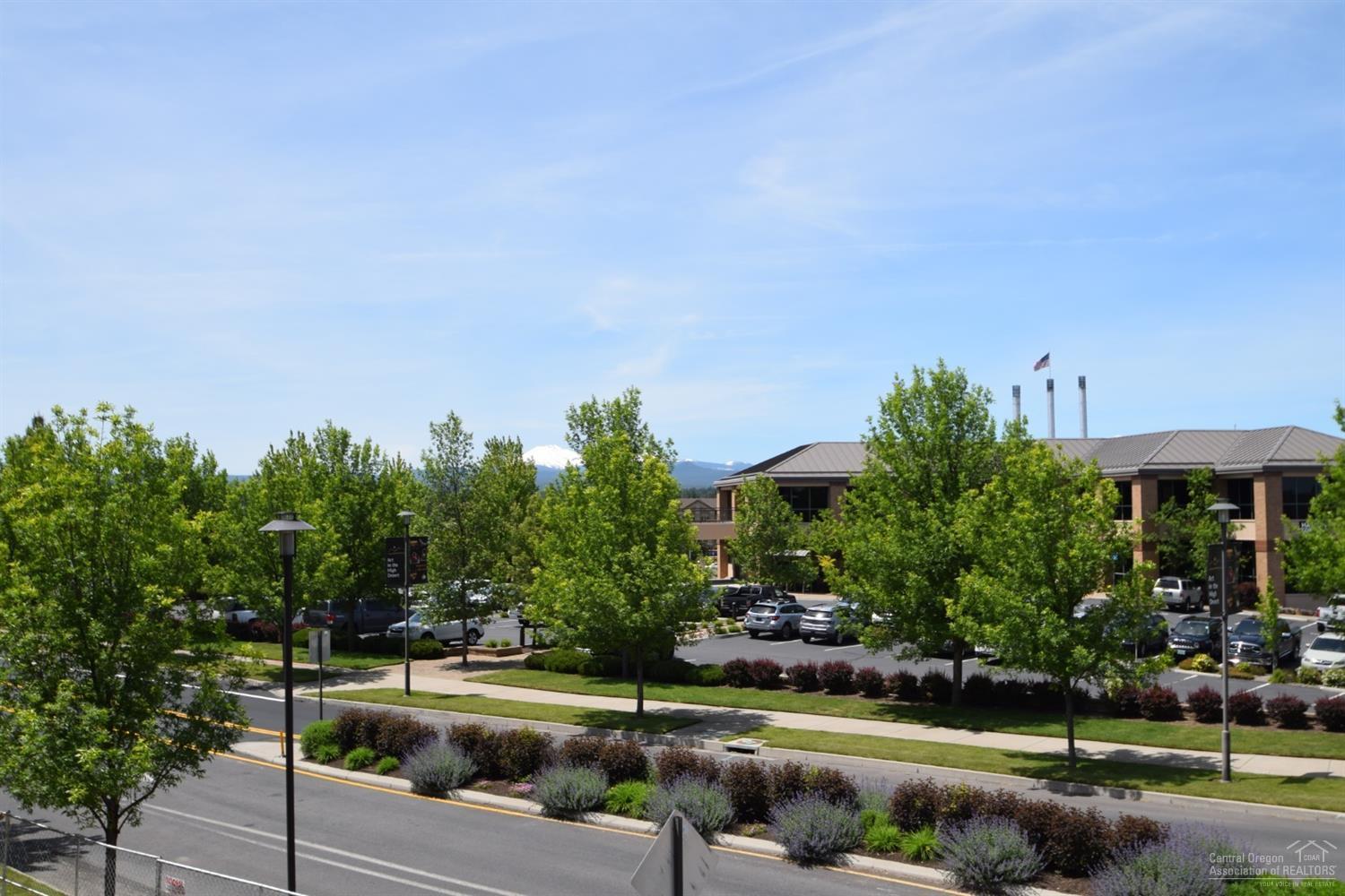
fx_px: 1345
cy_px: 448
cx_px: 672
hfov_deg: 53.1
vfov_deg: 36.9
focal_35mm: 36
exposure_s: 1/200
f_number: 9
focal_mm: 24
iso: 100
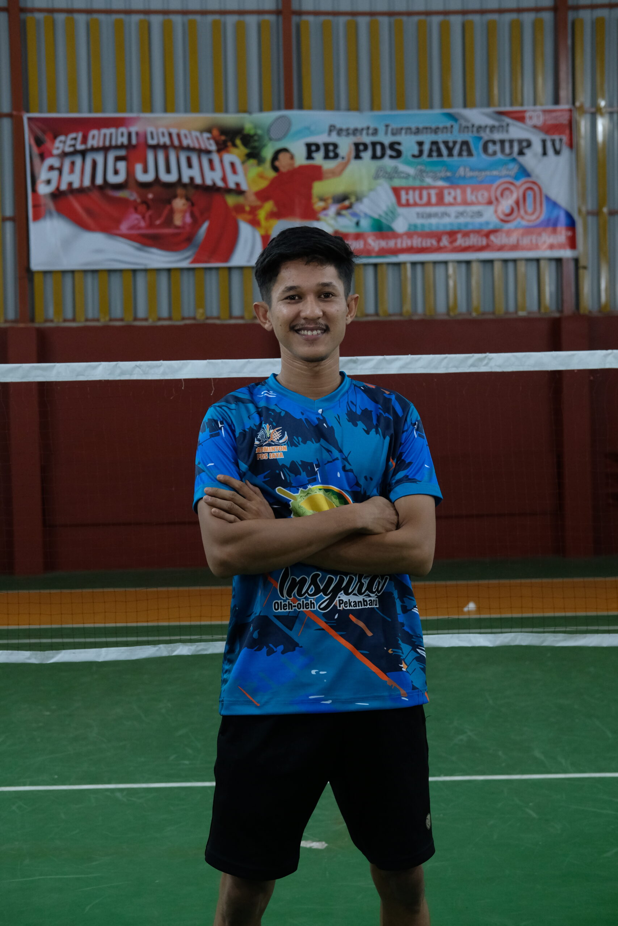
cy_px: 463
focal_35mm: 53
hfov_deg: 25.5
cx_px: 309
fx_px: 1364
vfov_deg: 37.5
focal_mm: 35
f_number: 4
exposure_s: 1/125
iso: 2000
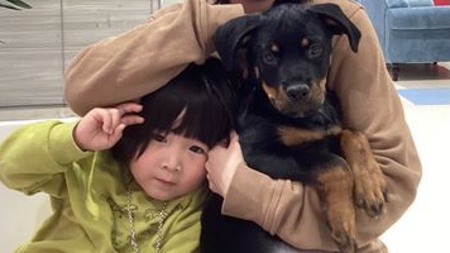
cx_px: 221
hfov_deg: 36.6
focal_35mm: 57
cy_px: 10
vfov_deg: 20.5
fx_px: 680
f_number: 2.4
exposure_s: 1/50
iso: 64
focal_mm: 3.3
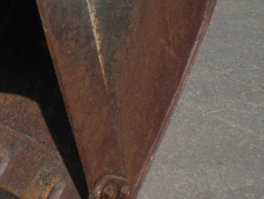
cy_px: 73
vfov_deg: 13.7
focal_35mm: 108
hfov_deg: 17.4
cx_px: -43
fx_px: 824
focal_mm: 6.3
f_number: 5.6
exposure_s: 1/500
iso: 64
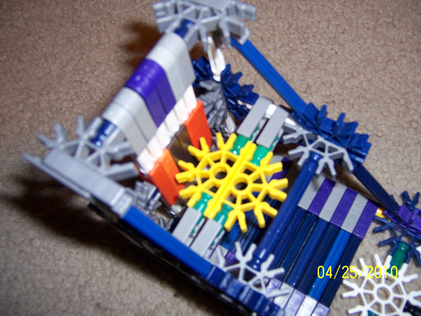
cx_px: 210
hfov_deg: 55.4
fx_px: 401
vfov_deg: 42.9
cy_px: 158
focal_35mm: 33
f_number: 2.8
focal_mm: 5.5
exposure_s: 1/60
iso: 140
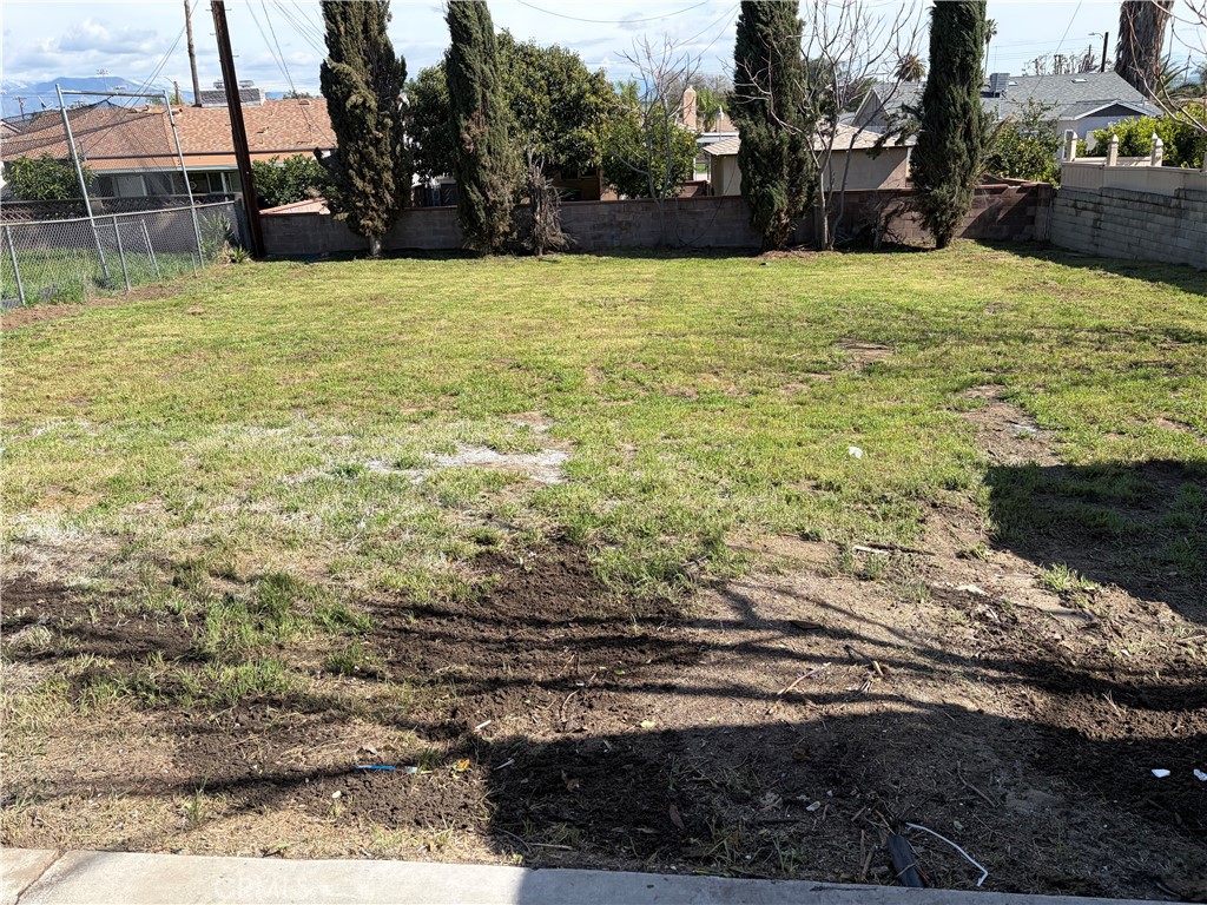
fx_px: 907
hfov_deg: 67.3
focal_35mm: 26
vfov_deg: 53.1
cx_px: 604
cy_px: 452
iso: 50
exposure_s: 1/2538
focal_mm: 5.96
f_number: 1.6
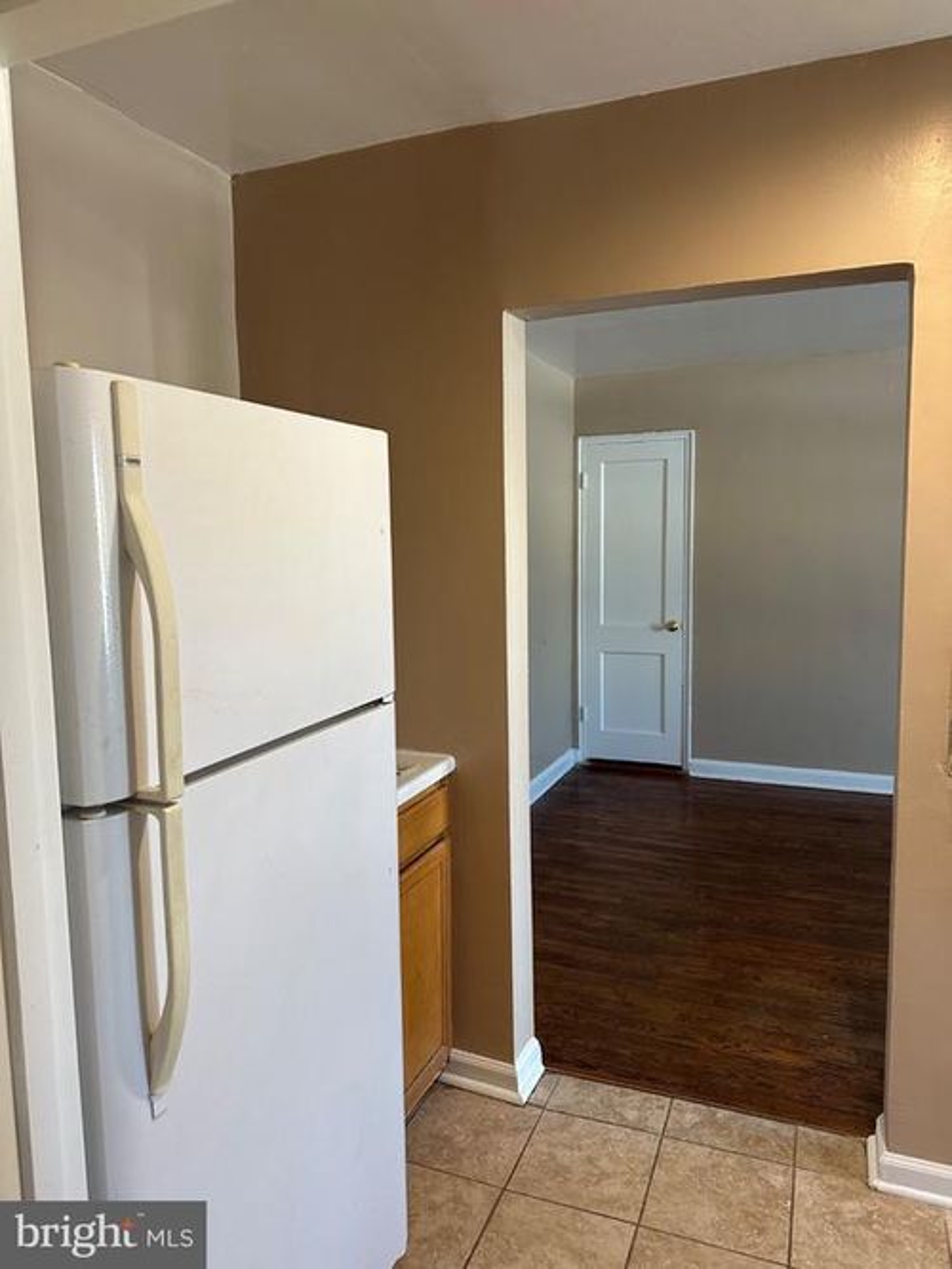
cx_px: 476
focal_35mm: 24
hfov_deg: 56.8
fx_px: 880
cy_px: 634
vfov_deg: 71.6
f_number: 1.78
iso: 200
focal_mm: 6.86
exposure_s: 1/84
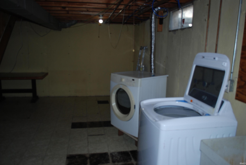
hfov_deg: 67.3
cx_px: 123
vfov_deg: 48.0
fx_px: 185
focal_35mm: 27
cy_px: 82
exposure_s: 1/60
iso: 100
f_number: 3.5
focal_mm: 18
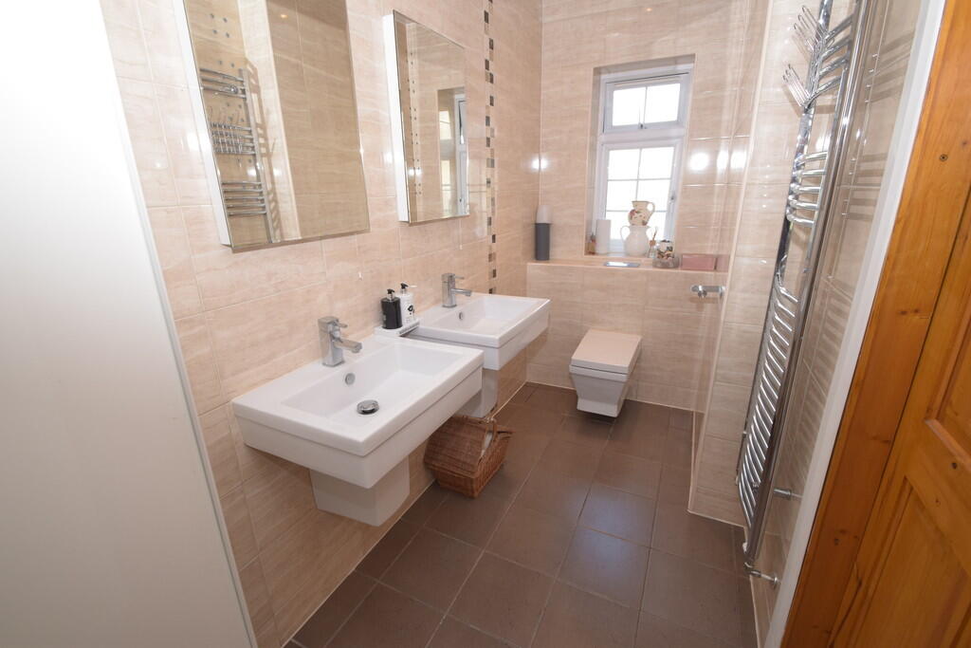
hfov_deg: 100.4
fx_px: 405
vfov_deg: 77.3
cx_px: 486
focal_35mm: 15
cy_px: 324
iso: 800
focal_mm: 10
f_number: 7.1
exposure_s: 1/60
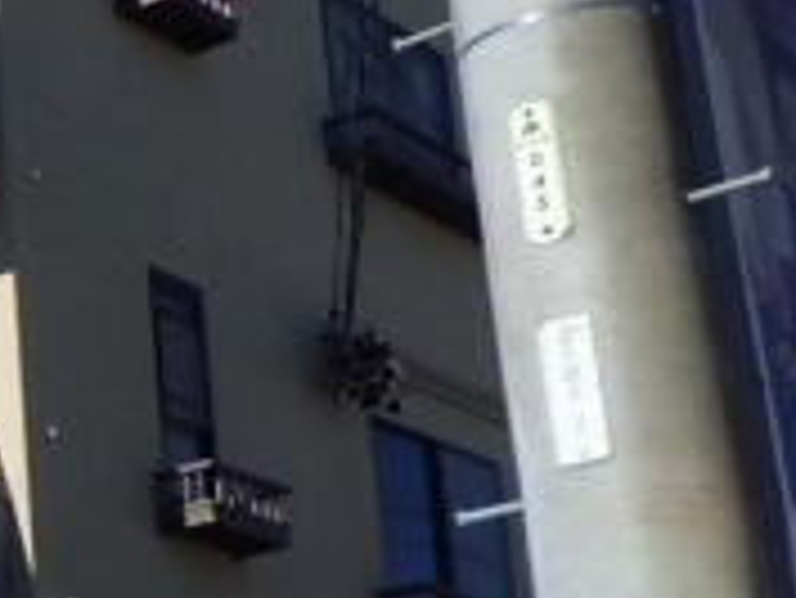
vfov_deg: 15.7
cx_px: -427
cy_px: 454
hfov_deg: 18.3
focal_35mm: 94
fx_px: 2163
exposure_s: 1/200
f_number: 7.9
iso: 64
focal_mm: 4.7
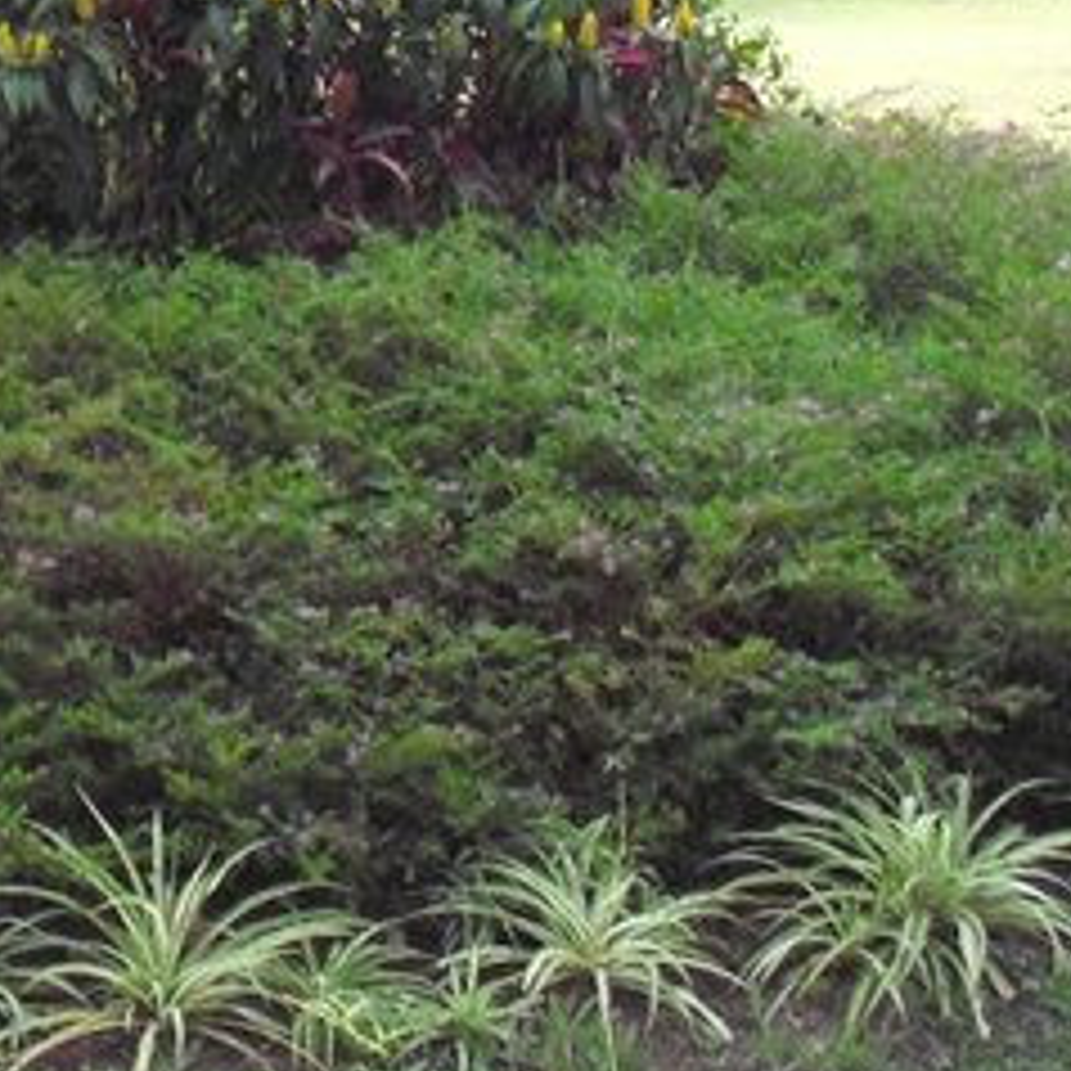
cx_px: 63
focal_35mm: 113
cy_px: 248
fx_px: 3955
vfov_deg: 15.3
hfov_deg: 15.2
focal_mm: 6.2
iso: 200
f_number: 2.8
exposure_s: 1/100
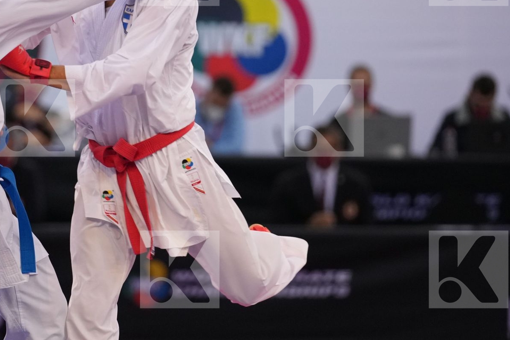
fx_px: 6134
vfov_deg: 3.2
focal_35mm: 433
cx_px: 180
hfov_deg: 4.8
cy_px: 118
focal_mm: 192
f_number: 2.8
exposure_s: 1/1000
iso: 2000
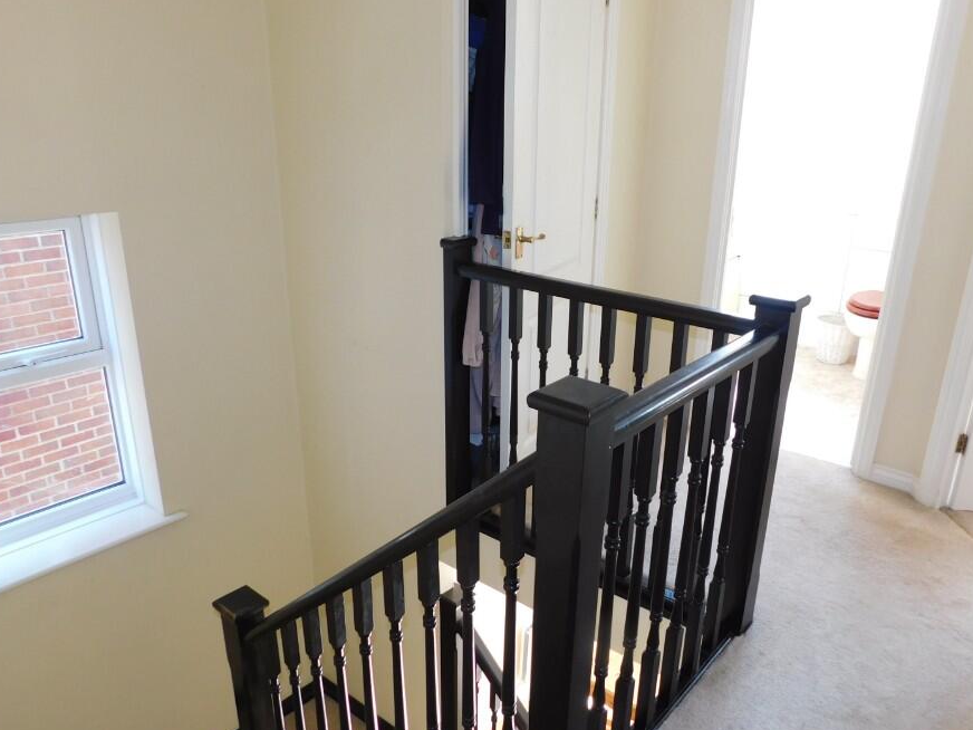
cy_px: 388
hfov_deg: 65.3
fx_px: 759
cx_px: 520
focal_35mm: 27
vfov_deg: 51.3
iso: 125
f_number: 3
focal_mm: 4
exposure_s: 1/30
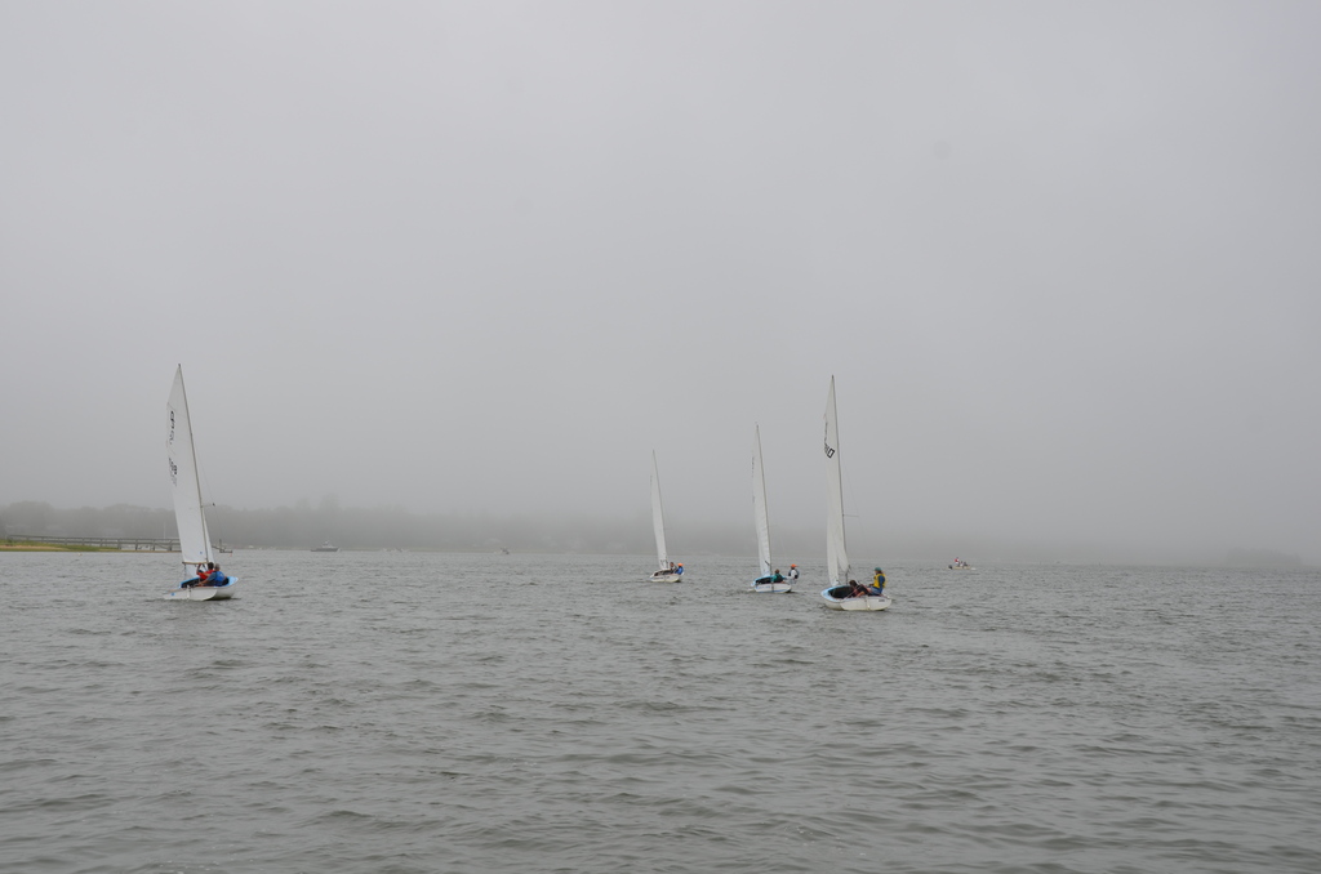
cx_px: 660
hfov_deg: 41.2
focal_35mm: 48
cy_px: 437
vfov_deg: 27.9
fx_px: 1757
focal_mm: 32
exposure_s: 1/320
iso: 100
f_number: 9
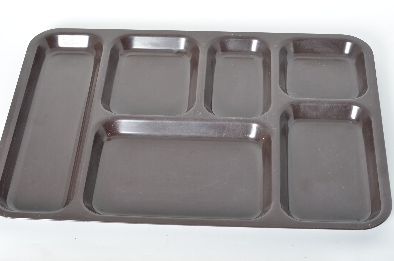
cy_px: 130
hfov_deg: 27.0
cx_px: 197
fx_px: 819
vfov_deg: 18.1
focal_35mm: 75
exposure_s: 1/125
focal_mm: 50
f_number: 11
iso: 100
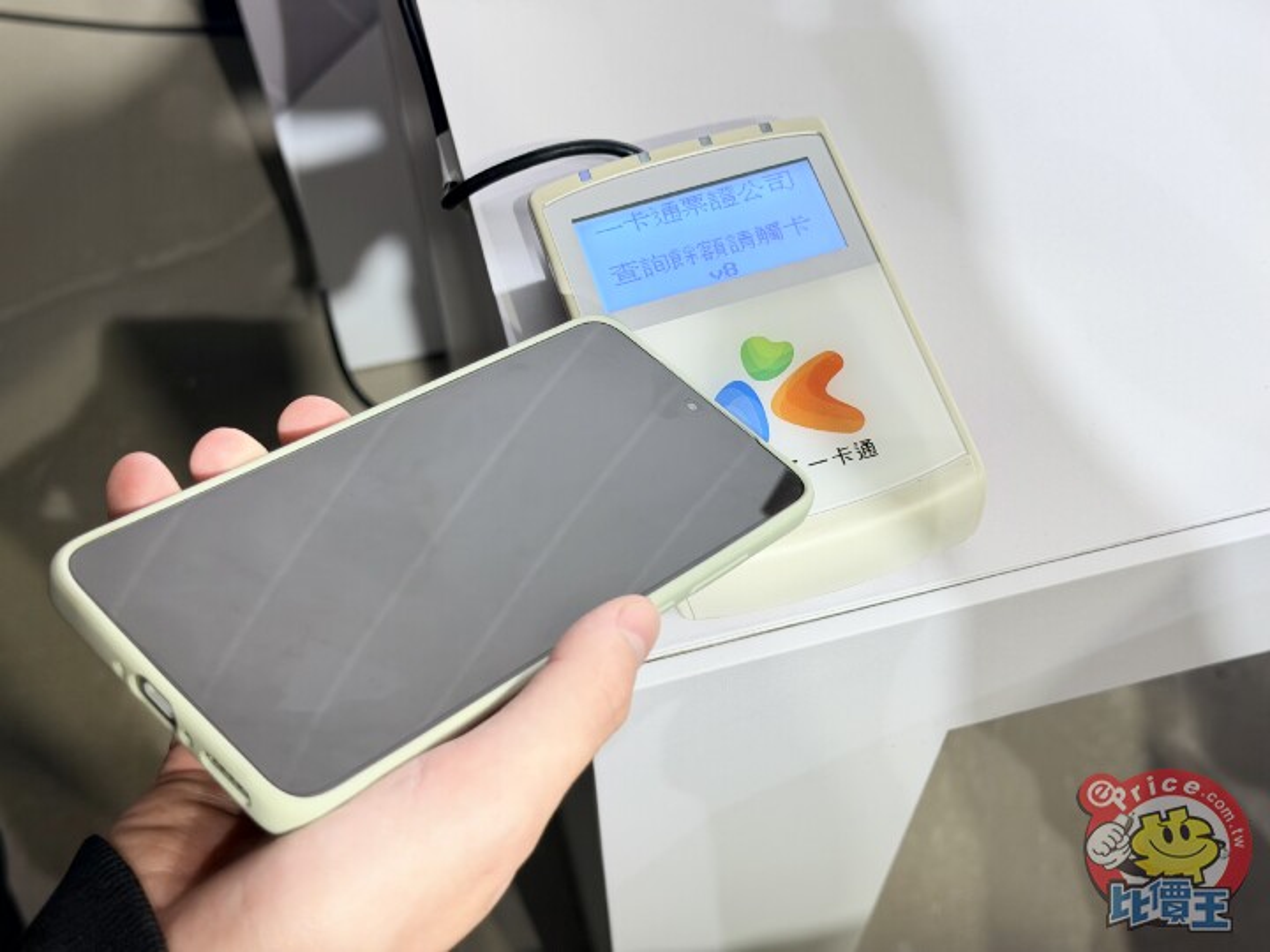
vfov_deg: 30.3
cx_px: 635
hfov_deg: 39.7
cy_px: 476
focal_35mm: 48
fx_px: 1761
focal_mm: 6.76
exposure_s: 1/120
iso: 100
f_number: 1.78
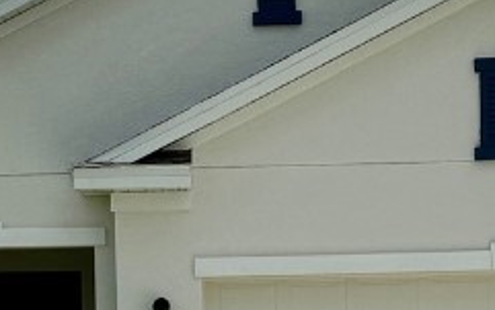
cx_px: 189
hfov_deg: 19.2
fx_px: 1458
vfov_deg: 12.0
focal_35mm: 108
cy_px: 320
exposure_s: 1/12346
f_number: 1.78
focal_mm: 6.76
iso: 80
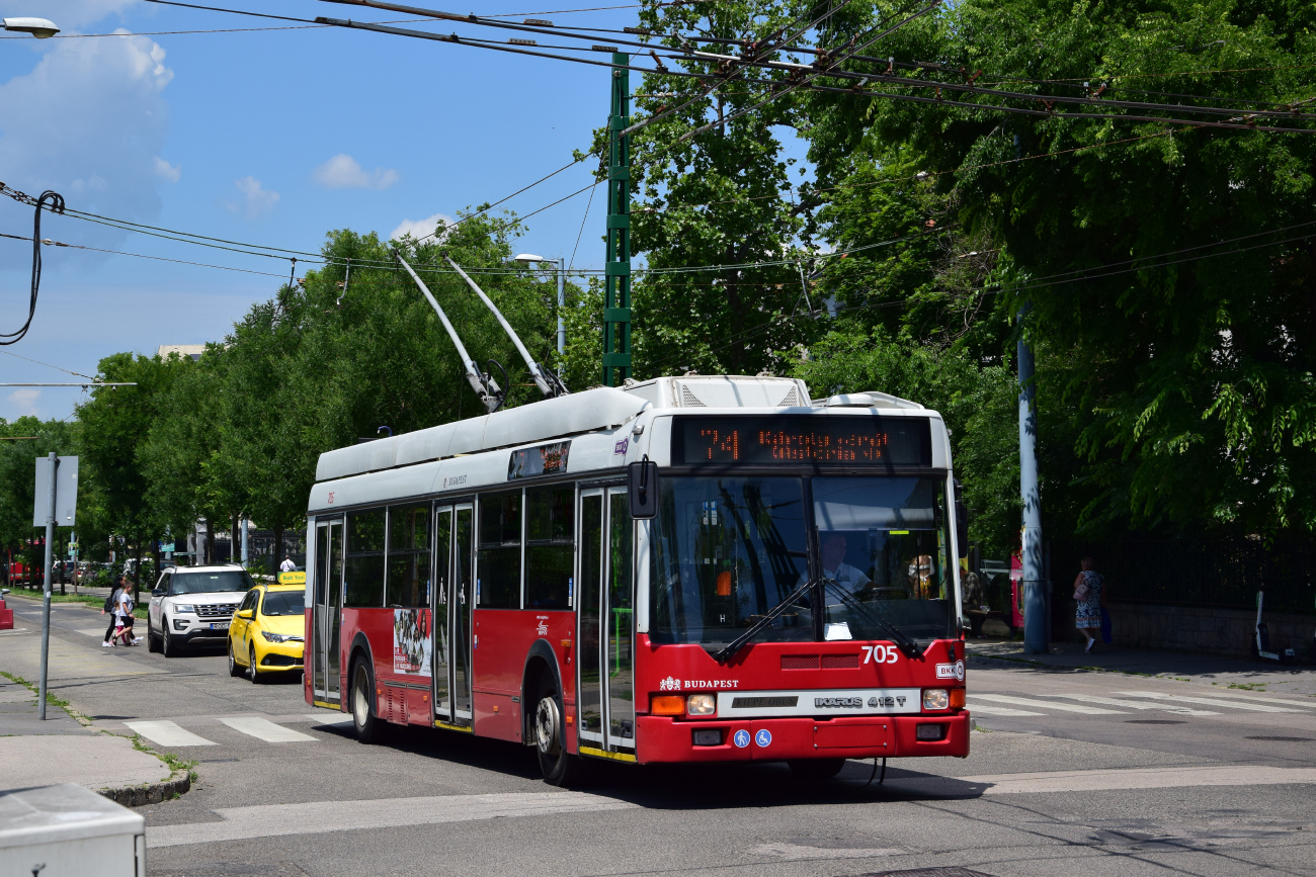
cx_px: 658
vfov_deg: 18.9
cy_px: 438
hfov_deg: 28.1
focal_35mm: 72
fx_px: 2632
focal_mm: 48
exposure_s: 1/1000
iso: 200
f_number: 6.3
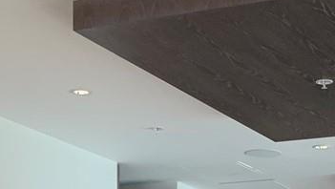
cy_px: 427
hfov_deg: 16.6
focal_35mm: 129
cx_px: 198
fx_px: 1147
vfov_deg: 8.7
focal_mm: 4.25
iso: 80
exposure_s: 1/120
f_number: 1.8
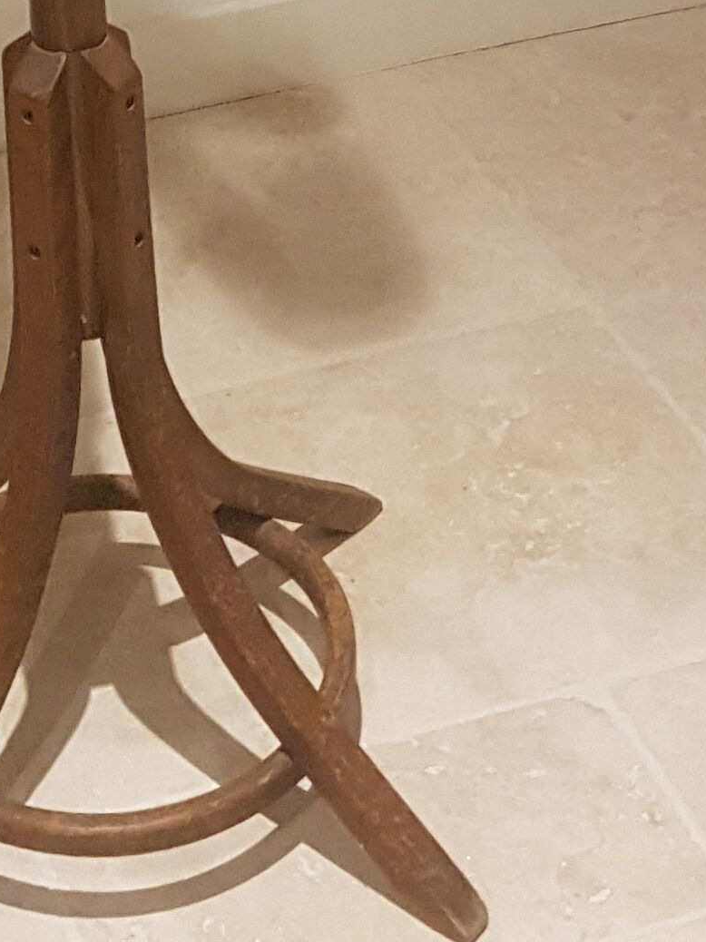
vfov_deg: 16.8
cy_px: -641
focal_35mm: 101
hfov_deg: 14.4
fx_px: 2748
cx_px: 25
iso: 200
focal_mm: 4.2
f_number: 1.7
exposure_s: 1/50
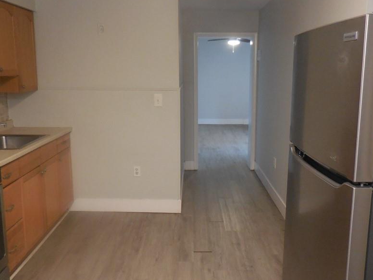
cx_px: 185
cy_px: 132
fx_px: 356
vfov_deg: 42.9
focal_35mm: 33
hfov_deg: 55.4
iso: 400
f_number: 3.3
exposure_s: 1/30
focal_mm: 4.5
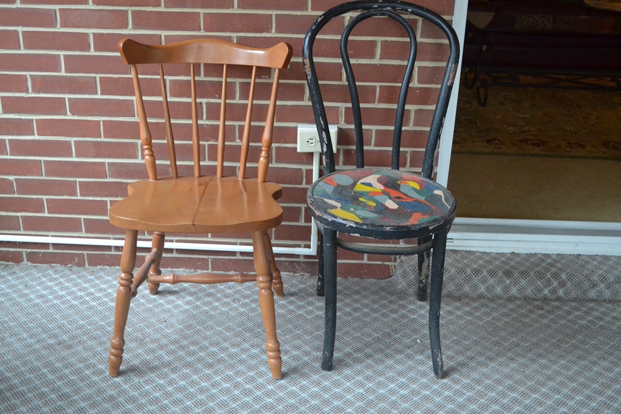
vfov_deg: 34.2
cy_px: 207
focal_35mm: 39
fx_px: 673
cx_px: 310
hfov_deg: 49.5
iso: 3200
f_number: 4.2
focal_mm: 26
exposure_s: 1/100
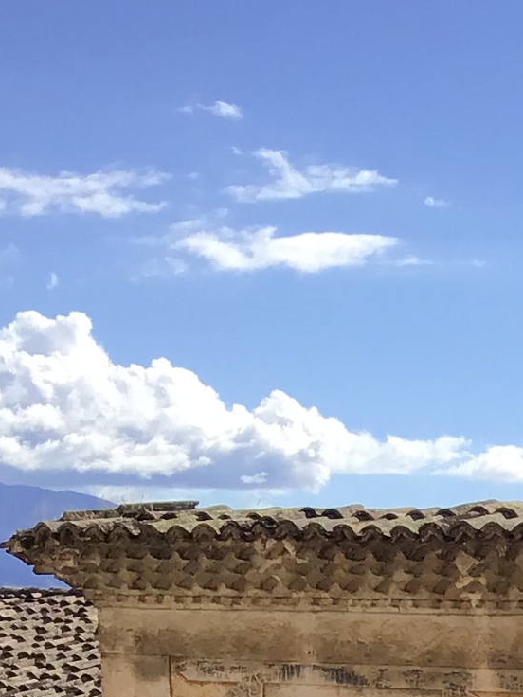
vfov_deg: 14.9
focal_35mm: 118
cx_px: 868
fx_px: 2377
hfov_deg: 11.8
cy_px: 1181
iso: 25
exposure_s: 1/1359
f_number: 2.4
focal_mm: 3.3
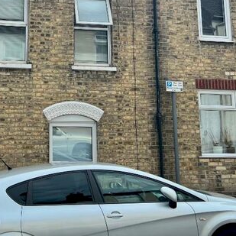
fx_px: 401
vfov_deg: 32.0
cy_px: 52
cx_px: 29
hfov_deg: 31.4
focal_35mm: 52
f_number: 1.5
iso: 50
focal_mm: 5.7
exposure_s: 1/2632
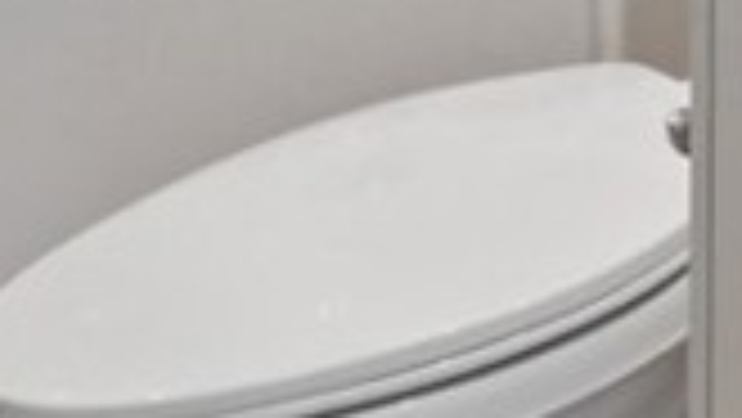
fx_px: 2047
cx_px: 1610
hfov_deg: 15.2
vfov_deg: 8.9
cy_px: -944
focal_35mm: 104
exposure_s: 1/20
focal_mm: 16
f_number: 16
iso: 3200
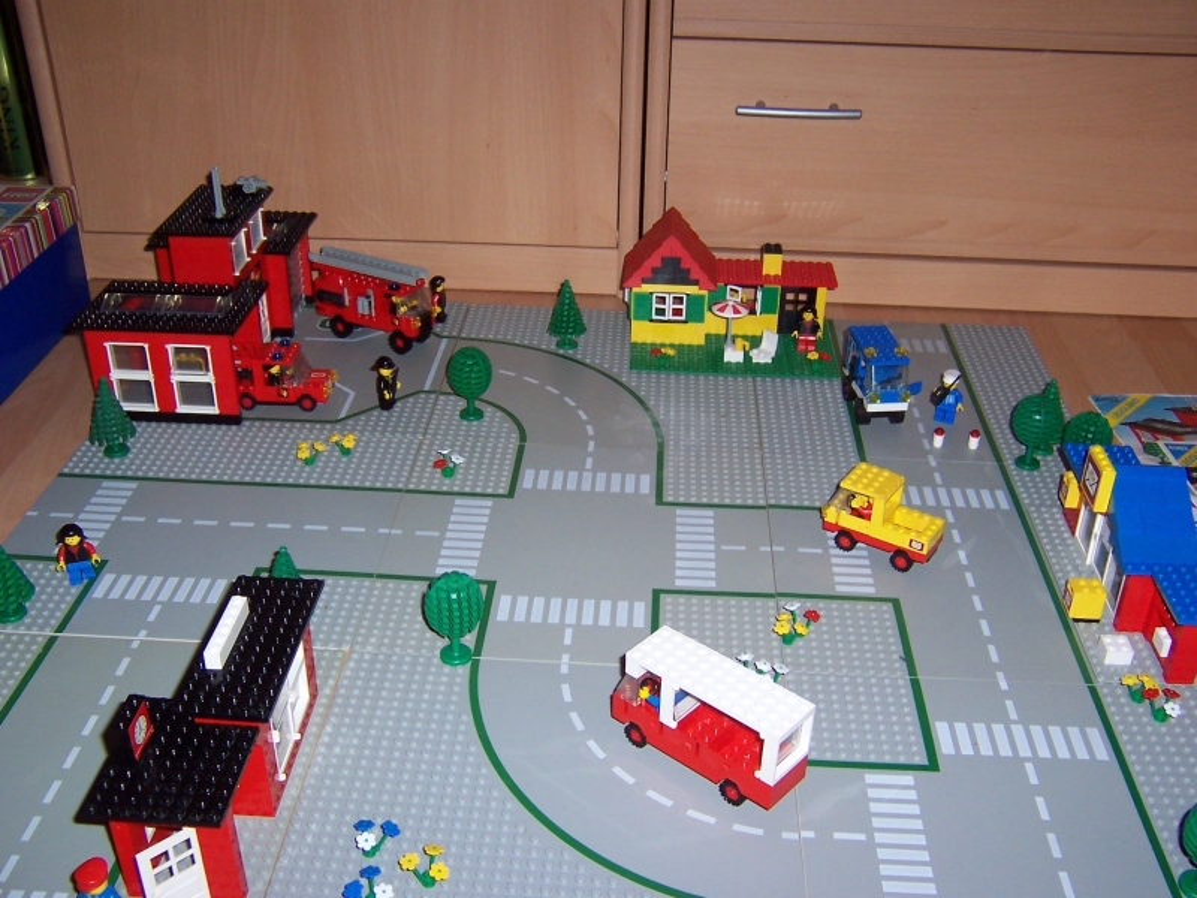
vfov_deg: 39.7
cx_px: 598
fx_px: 1245
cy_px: 449
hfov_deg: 51.4
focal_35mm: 36
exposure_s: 1/60
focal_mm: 5.6
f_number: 2.8
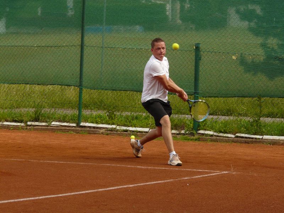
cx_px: 142
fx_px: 1263
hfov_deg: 12.8
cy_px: 106
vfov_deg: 9.6
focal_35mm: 154
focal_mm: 25.3
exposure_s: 1/250
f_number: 5
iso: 125
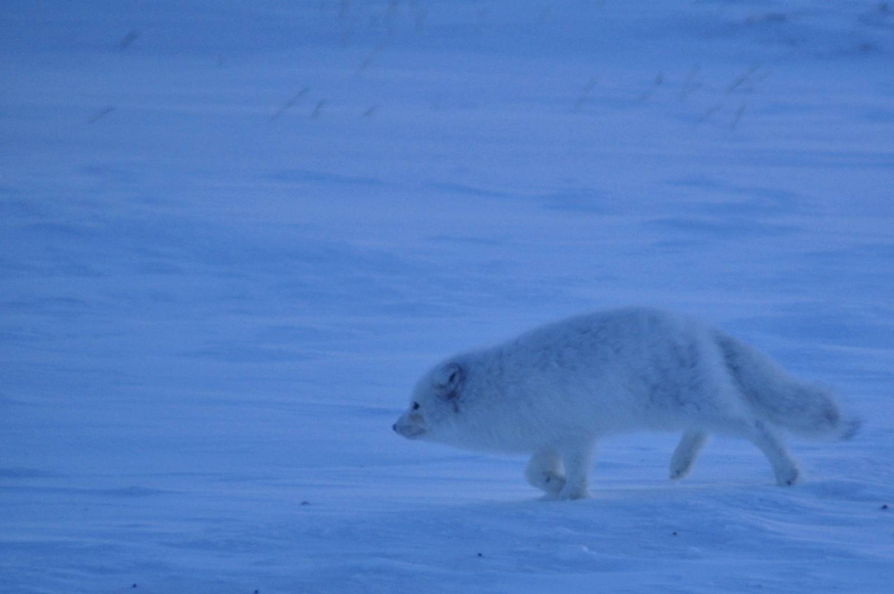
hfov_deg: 7.1
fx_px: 7256
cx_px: 447
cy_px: 297
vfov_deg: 4.7
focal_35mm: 292
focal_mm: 195
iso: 800
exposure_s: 1/640
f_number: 4.8
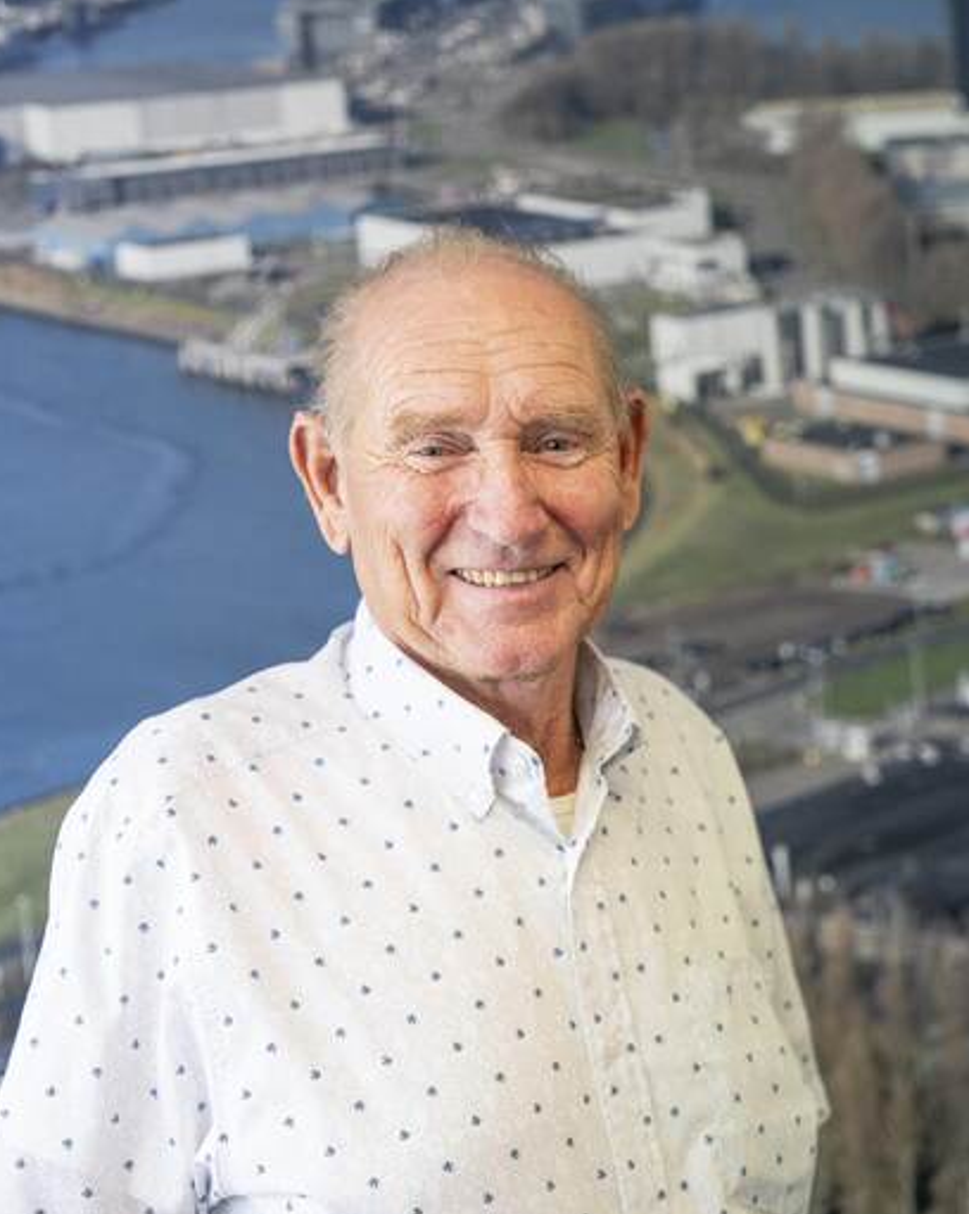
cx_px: 479
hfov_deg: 19.4
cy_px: 510
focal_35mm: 79
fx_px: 2835
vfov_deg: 24.1
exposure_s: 1/320
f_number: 3.2
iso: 1600
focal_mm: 69
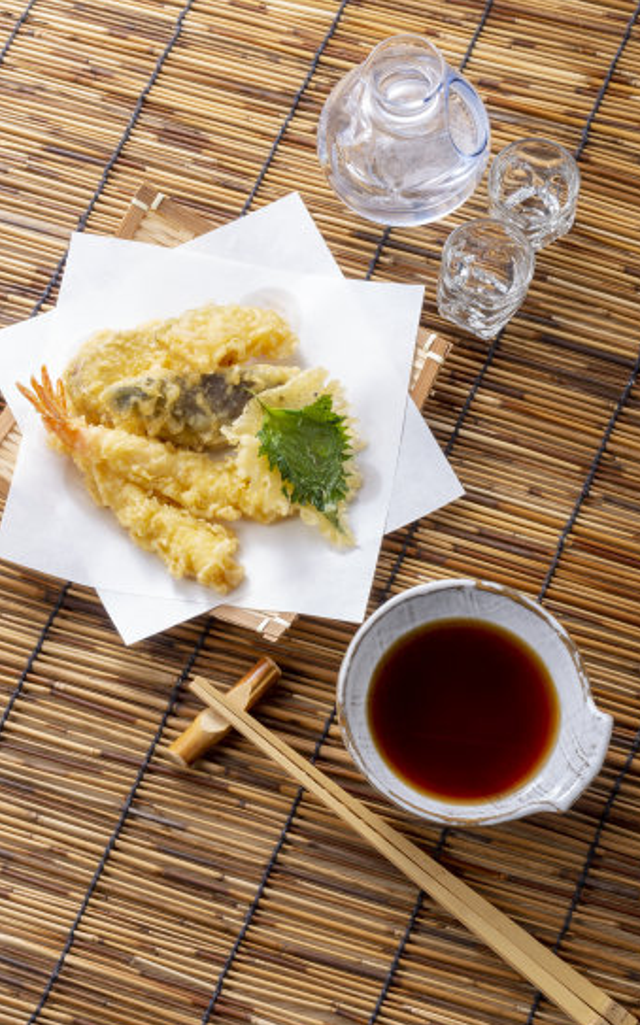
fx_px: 2402
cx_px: 275
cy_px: 495
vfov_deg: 24.1
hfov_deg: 15.2
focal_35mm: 86
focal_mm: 50
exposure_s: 1/160
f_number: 16
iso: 100
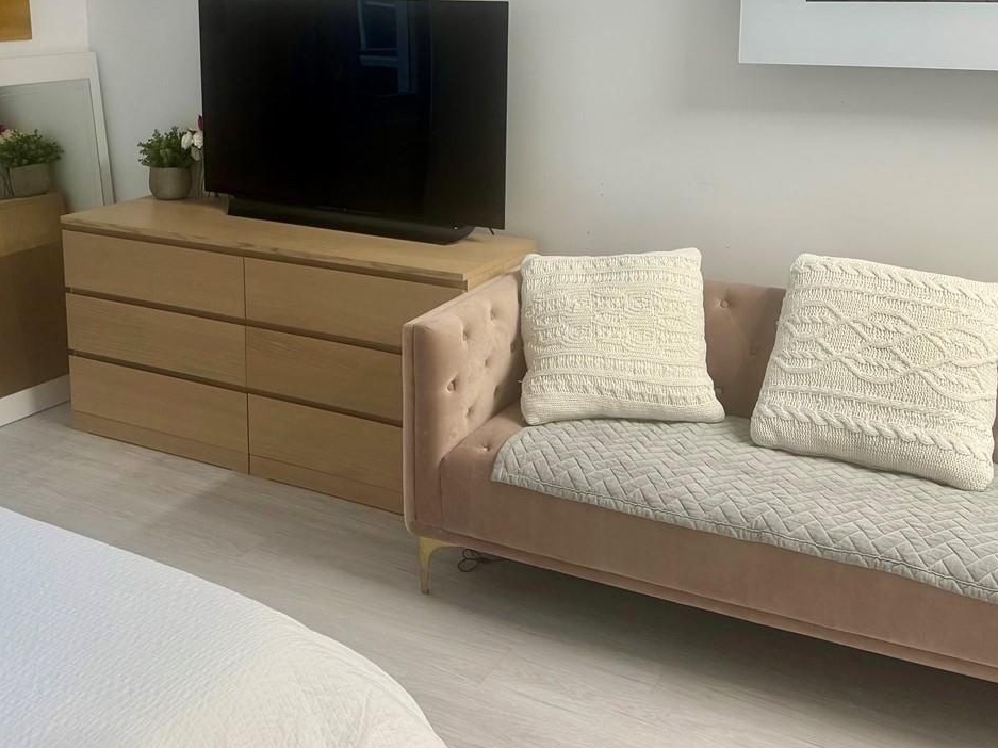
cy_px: 172
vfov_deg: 34.3
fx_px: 1182
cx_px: 458
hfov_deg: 45.7
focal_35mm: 41
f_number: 1.78
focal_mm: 6.76
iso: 200
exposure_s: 1/120
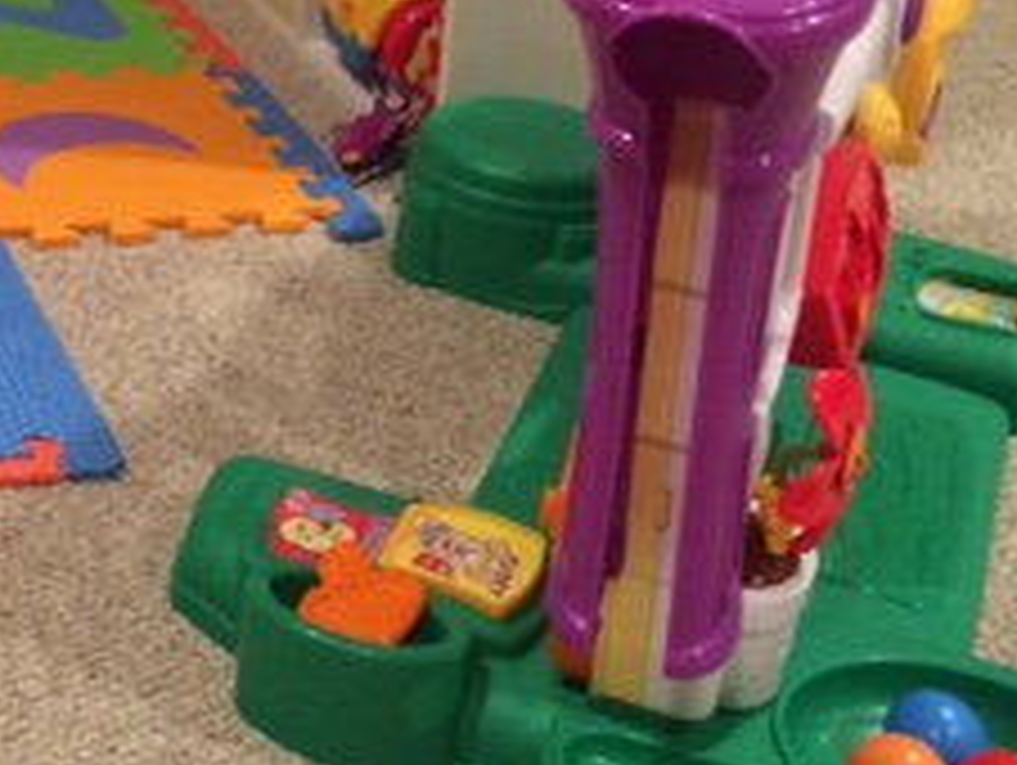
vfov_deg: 17.3
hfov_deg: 21.7
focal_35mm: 82
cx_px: -266
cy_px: -122
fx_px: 2412
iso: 320
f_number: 2.2
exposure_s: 1/24
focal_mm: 4.15
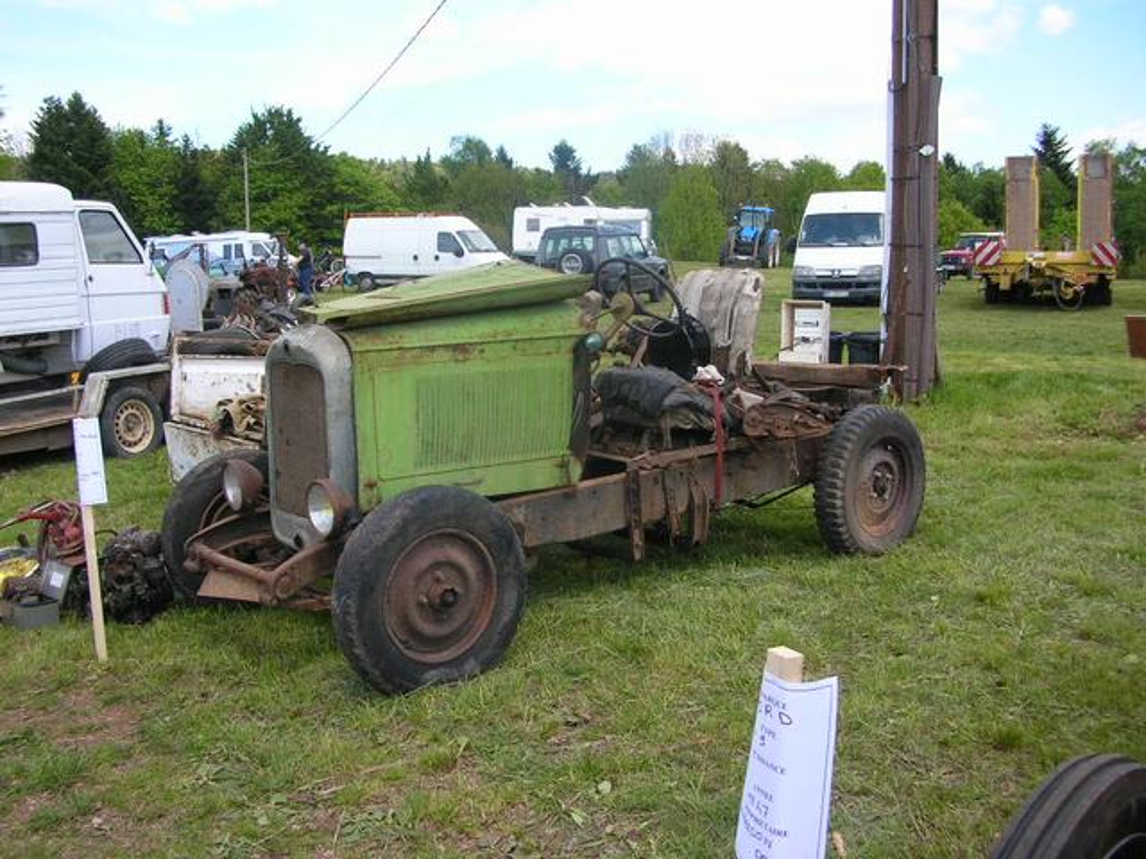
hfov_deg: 52.6
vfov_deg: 40.7
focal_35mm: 35
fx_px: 1159
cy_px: 430
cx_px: 573
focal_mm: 5.8
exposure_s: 1/398
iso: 50
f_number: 2.8
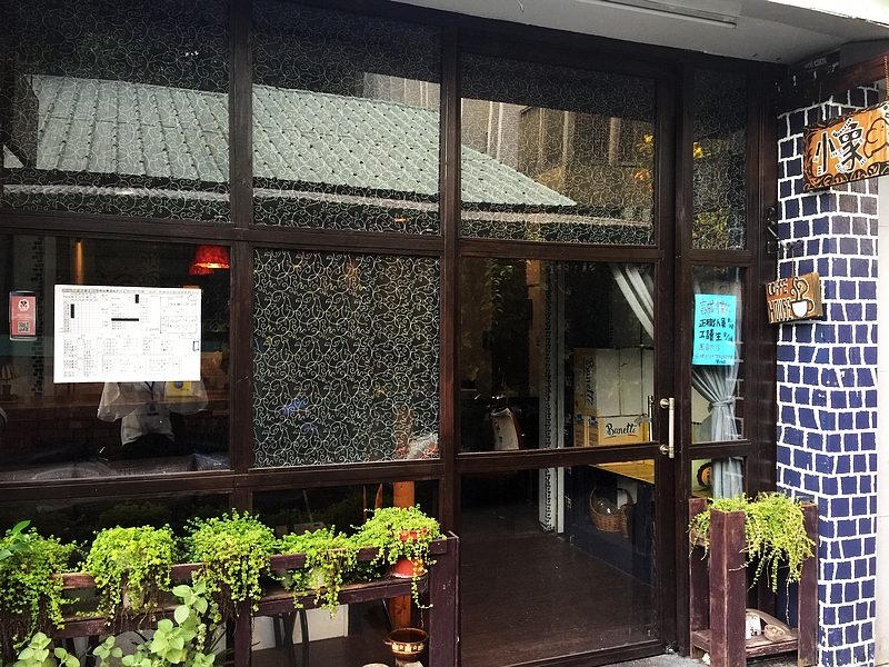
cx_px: 444
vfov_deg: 48.2
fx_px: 745
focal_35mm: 29
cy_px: 334
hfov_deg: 61.7
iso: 40
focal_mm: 4.15
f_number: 2.2
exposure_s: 1/30
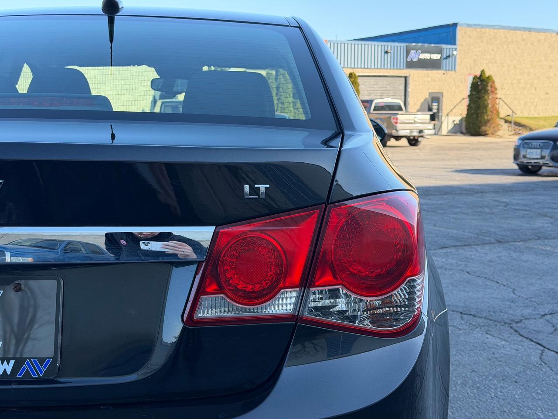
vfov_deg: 30.3
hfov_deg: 39.7
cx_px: 279
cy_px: 210
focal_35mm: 48
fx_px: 774
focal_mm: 6.76
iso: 64
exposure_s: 1/652
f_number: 1.78
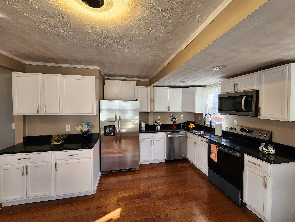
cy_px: 111
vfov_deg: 89.9
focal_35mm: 13
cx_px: 148
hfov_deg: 106.2
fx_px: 111
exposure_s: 1/60
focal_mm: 2.2
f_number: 2.2
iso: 125
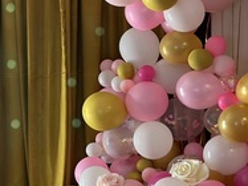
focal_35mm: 154
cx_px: -117
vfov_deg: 9.6
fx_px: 1103
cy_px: 93
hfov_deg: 12.3
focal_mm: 6.86
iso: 160
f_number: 1.78
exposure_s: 1/60
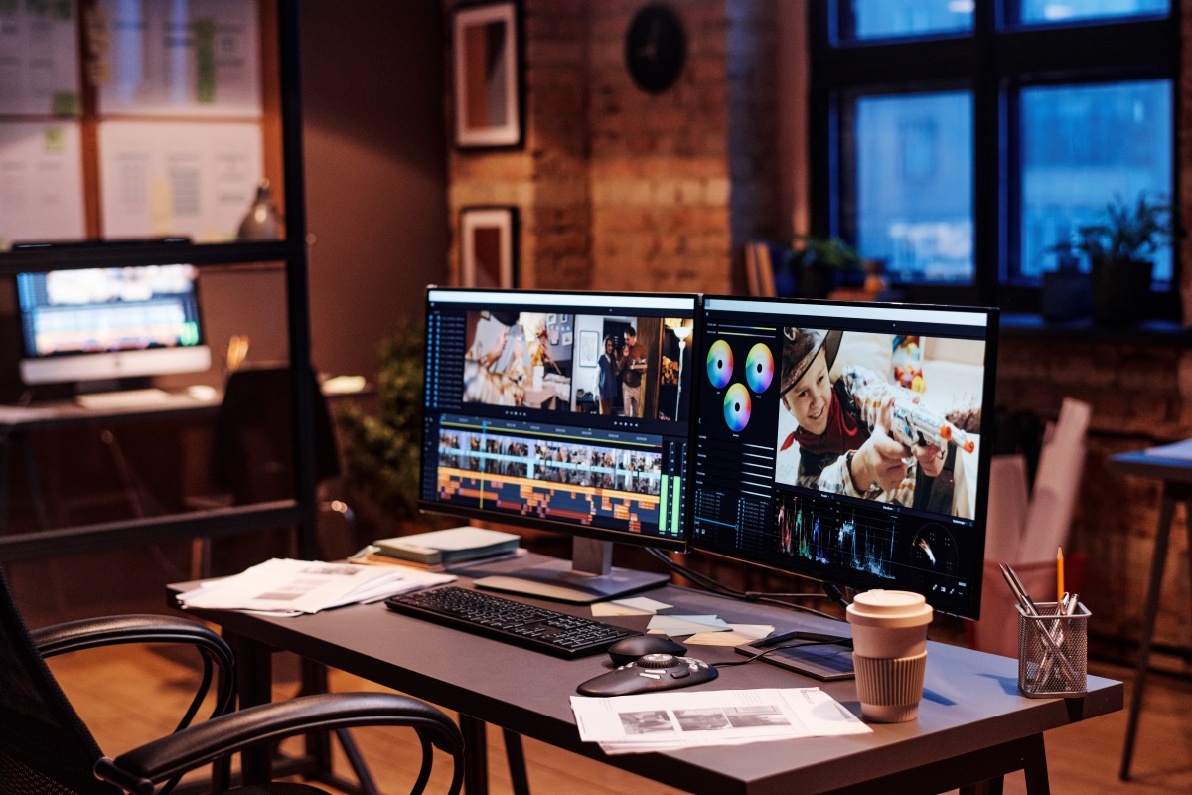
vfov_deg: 23.4
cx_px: 596
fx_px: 1920
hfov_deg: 34.5
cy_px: 398
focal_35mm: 58
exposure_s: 1/125
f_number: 2.8
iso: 800
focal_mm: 58
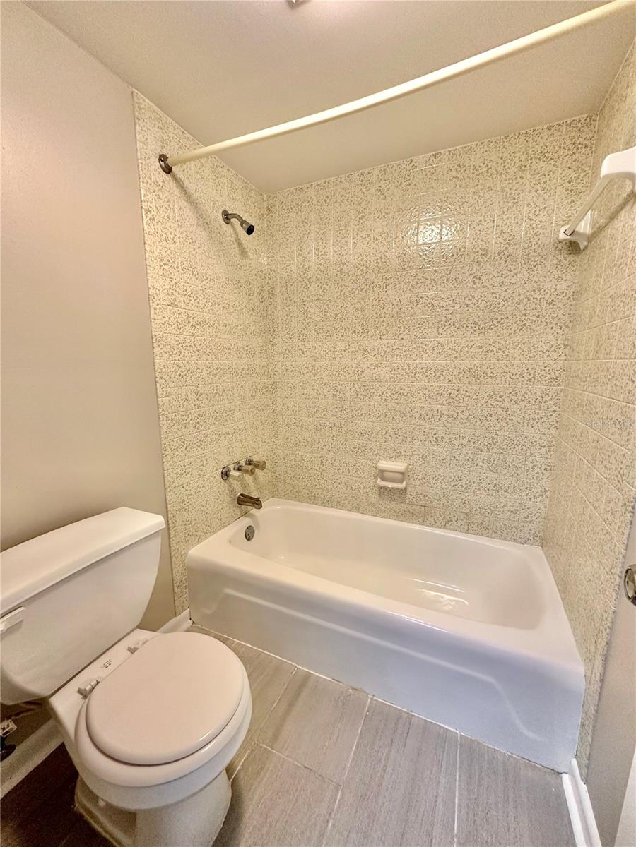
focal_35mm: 14
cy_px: 424
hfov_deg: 85.7
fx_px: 343
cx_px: 318
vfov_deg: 102.1
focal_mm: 2.22
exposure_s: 1/60
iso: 160
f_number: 2.2
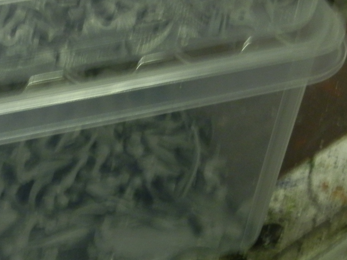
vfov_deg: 9.9
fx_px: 1494
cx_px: -31
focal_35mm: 149
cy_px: 8
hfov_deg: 13.0
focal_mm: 10.99
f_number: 3.7
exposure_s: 1/8
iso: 200
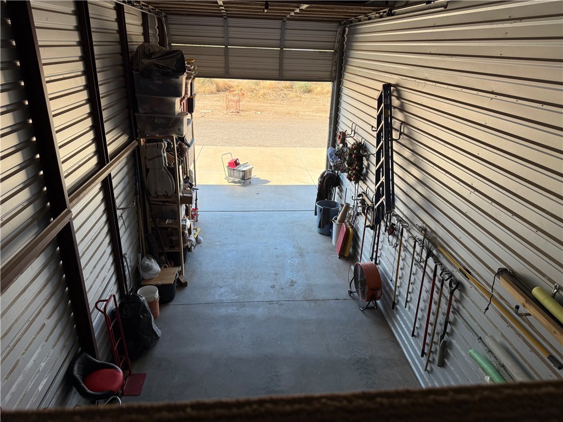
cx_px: 282
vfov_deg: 56.8
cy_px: 211
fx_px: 390
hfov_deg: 71.6
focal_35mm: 24
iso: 80
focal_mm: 6.76
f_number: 1.78
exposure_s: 1/488
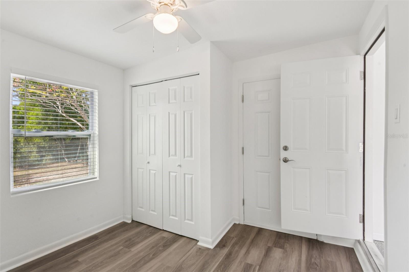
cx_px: 204
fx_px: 182
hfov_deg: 96.7
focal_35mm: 16
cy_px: 136
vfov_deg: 73.7
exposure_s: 1/50
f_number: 8
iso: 400
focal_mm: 16
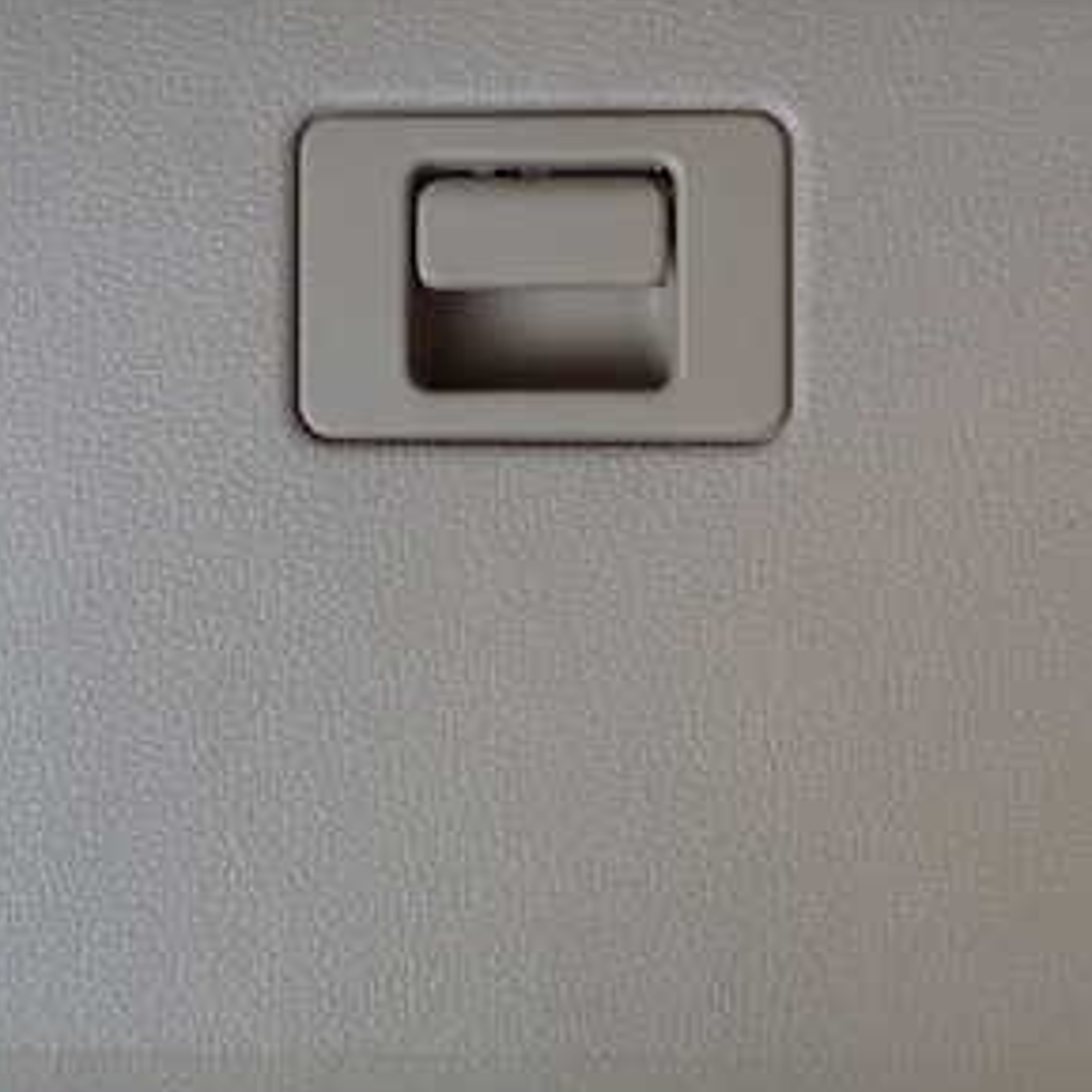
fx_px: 2356
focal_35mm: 66
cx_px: 540
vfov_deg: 26.1
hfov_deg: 26.1
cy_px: 533
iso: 125
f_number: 2.5
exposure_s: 1/80
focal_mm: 6.37
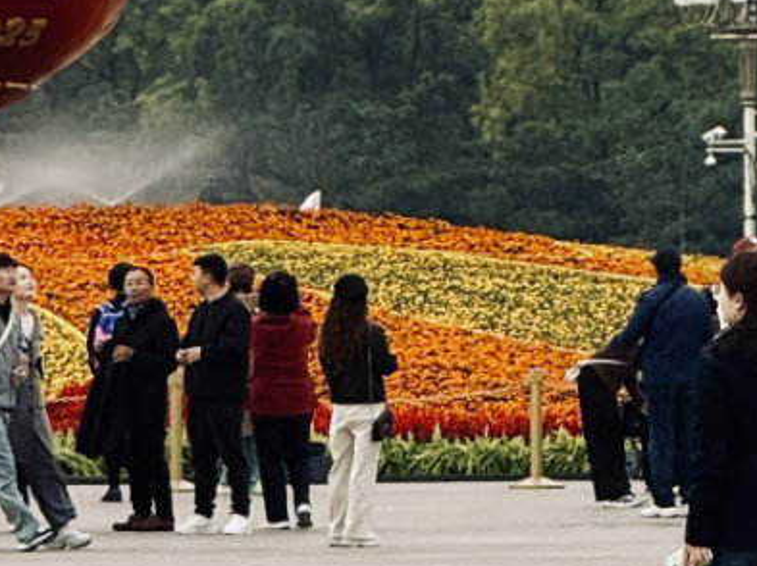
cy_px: -116
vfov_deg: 3.0
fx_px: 10684
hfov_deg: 4.0
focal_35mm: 489
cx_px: -252
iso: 64
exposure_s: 1/1546
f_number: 2.8
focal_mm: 15.7
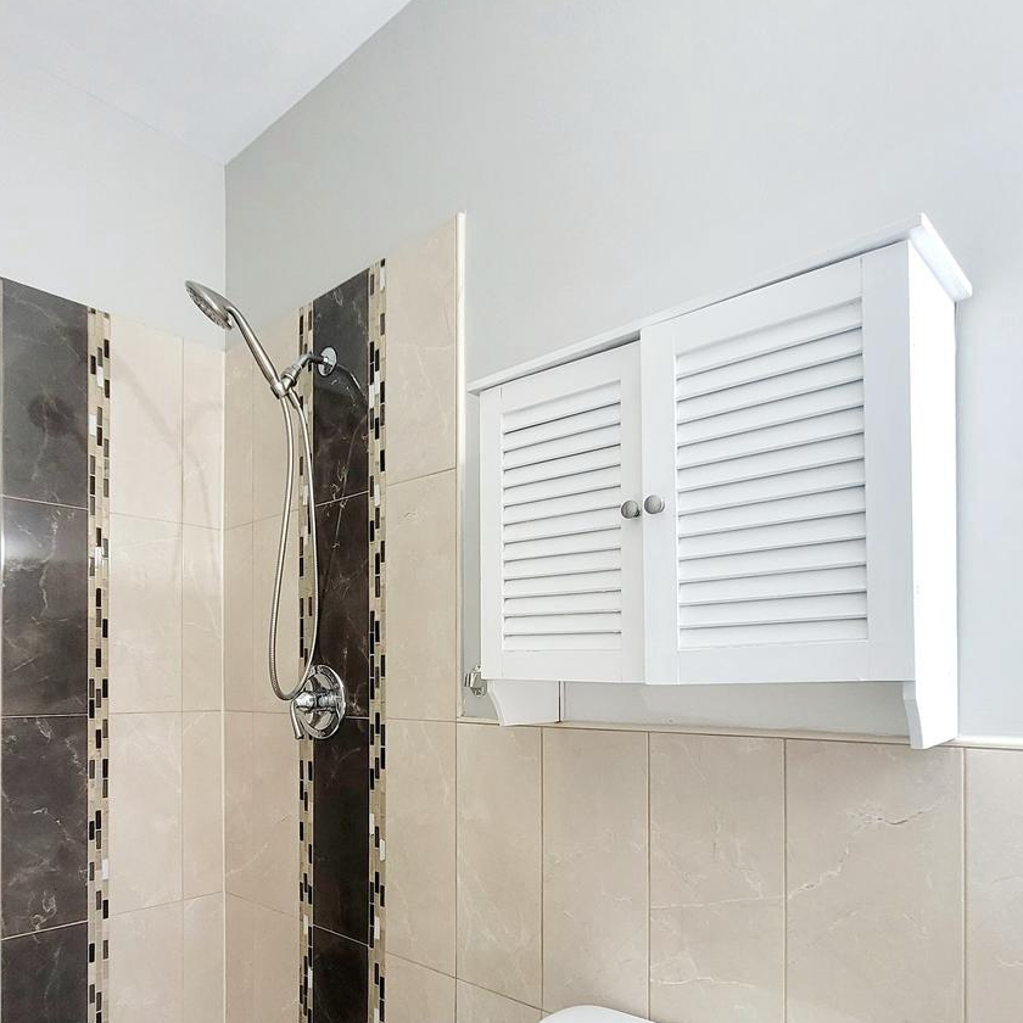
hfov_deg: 70.9
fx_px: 702
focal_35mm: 21
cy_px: 677
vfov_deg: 70.2
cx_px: 379
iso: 320
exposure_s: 1/60.2
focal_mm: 2.2
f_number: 2.2
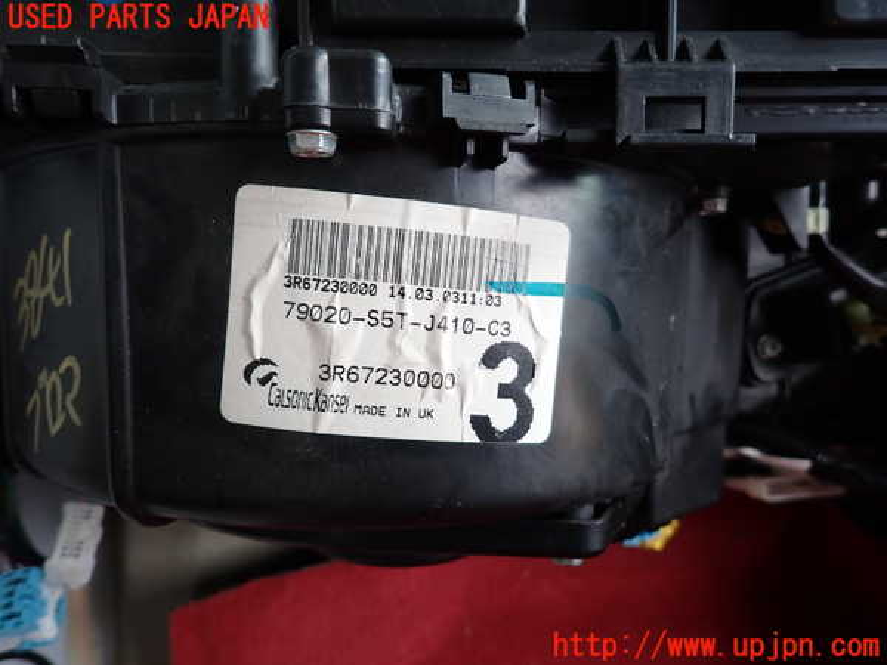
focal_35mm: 25
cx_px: 444
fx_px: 641
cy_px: 332
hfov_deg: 69.4
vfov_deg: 54.9
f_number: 2
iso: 200
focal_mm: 4.5
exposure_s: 1/80
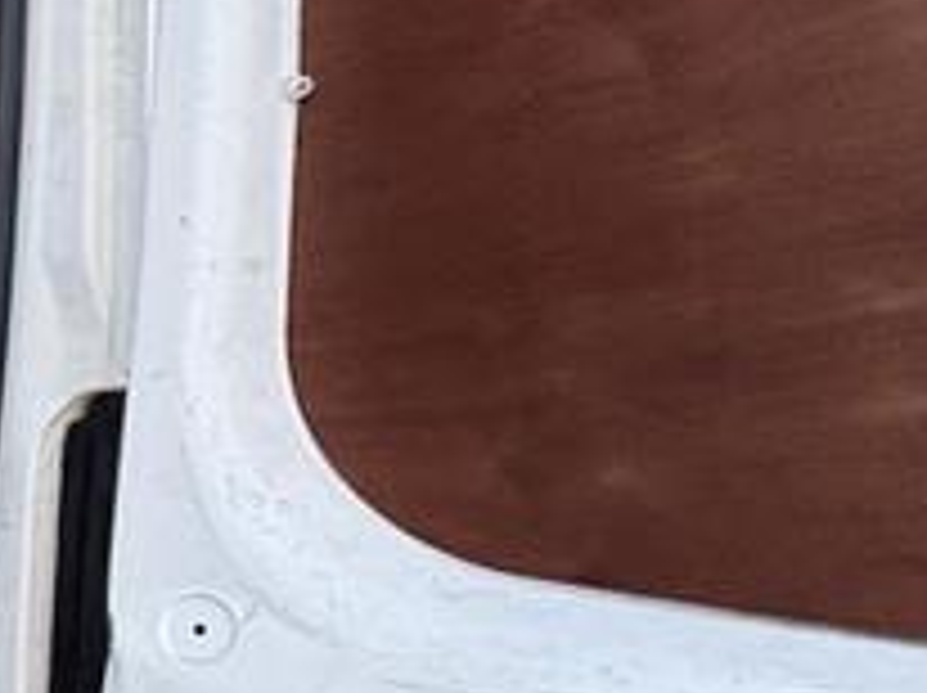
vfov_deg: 24.0
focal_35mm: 61
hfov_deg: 18.5
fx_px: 1632
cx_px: -972
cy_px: 360
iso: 100
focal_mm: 2.22
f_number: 2.2
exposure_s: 1/136
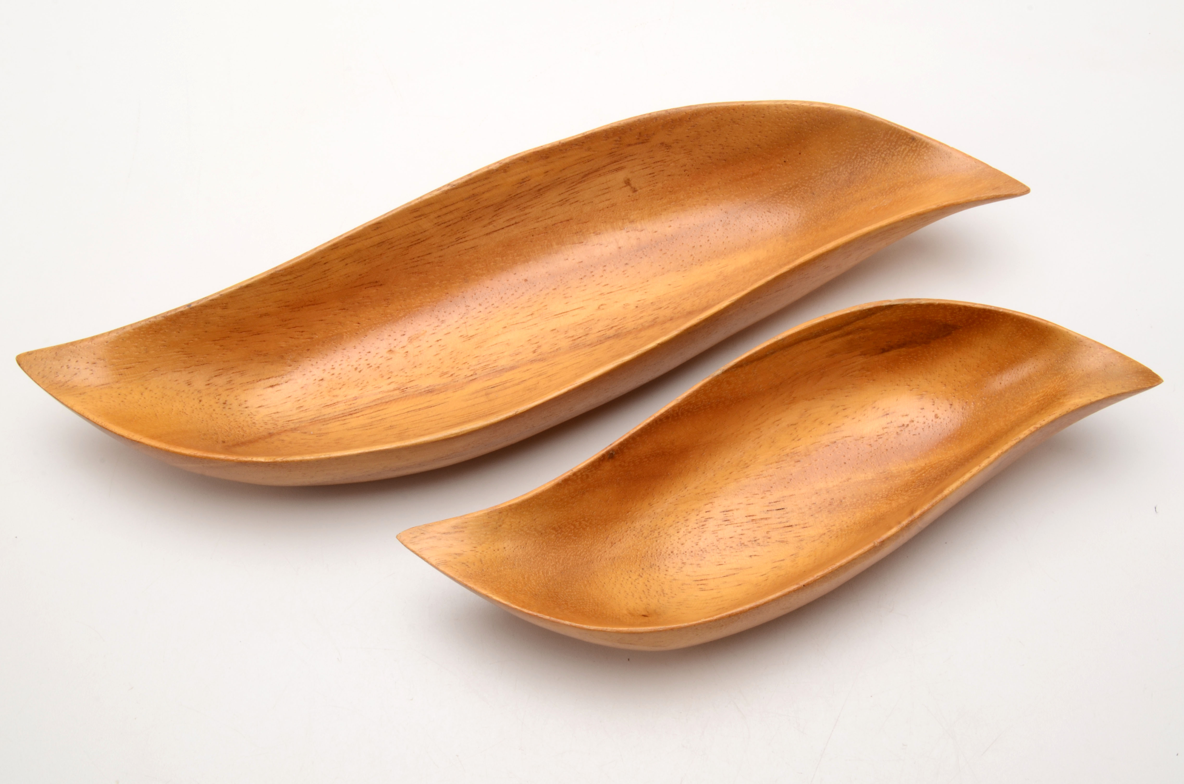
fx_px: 1526
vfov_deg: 28.8
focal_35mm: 46
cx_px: 592
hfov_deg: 42.4
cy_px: 392
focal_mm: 31
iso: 100
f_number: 22
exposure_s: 1/160
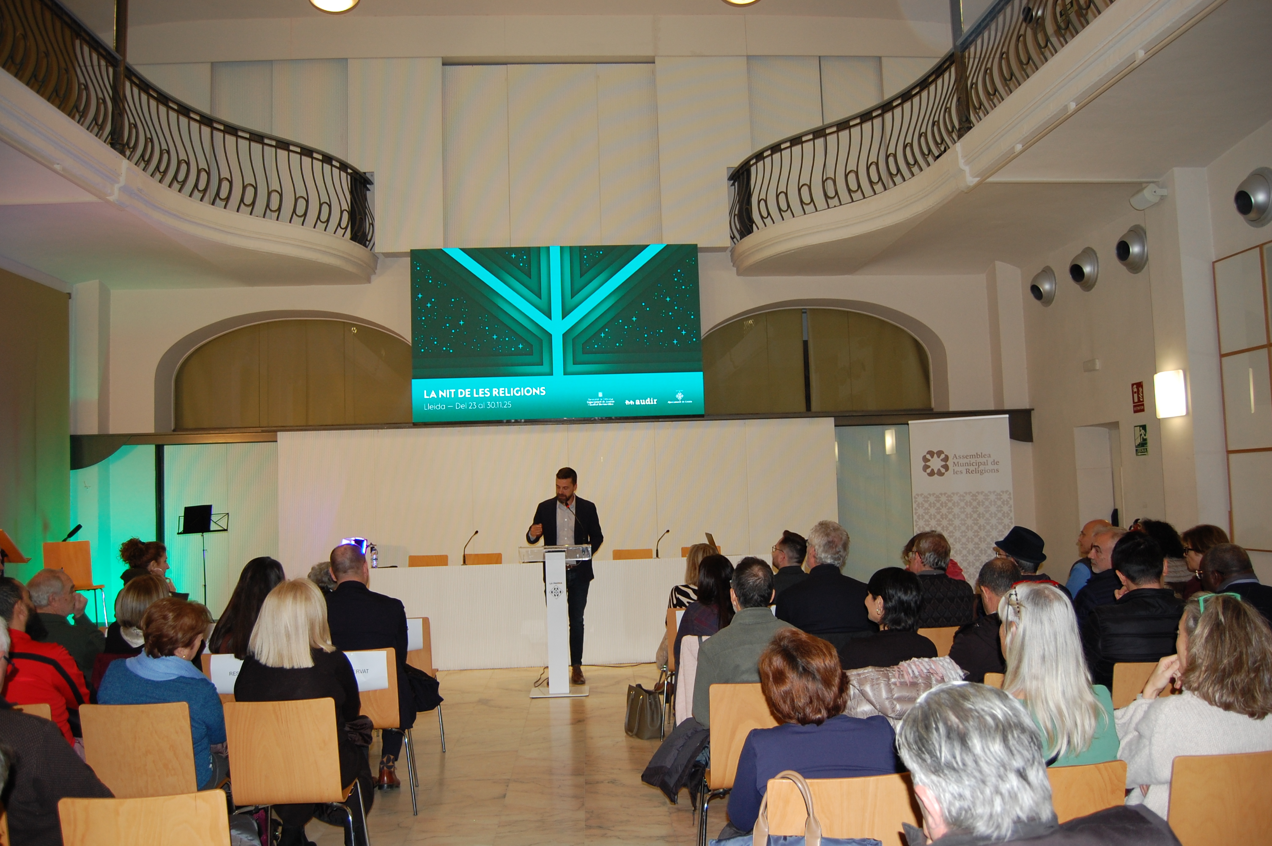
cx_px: 636
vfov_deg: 47.8
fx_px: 953
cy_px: 423
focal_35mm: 27
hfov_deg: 67.4
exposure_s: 1/60
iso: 400
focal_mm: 18
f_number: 3.5
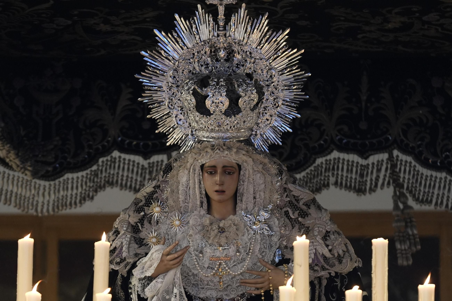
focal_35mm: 198
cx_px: 226
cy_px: 150
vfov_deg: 6.9
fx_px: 2485
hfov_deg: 10.4
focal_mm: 198
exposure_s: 1/200
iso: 1250
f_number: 2.8
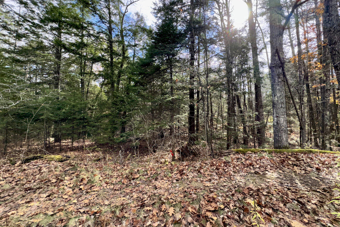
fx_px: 142
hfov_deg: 100.4
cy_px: 101
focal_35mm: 15
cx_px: 175
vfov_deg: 77.1
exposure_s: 1/445
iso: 32
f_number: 2.2
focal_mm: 2.22
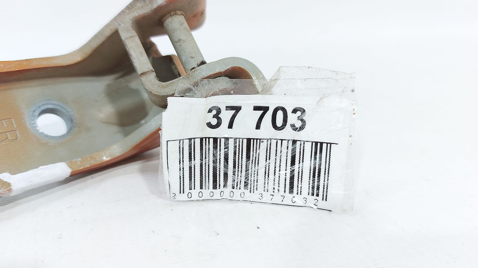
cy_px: 128
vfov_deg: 42.9
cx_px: 243
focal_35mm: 27
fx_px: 342
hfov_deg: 69.9
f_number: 1.8
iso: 80
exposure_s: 1/50
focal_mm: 5.23
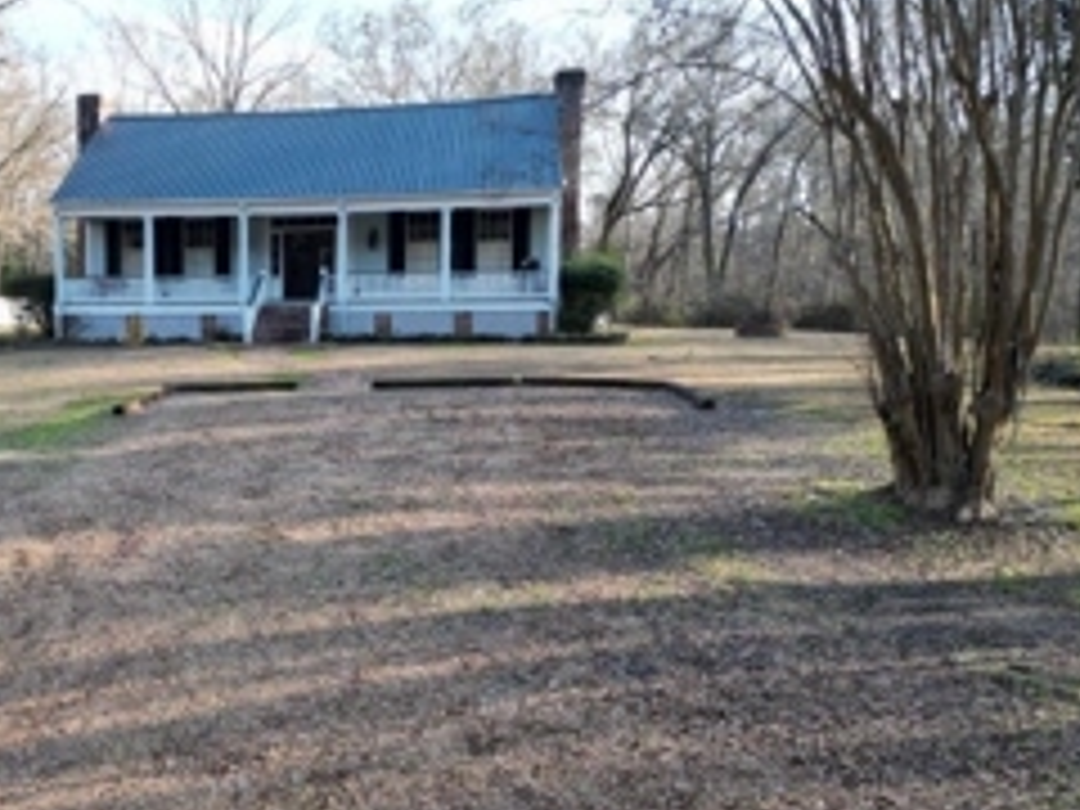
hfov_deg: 44.3
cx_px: 202
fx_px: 1248
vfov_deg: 36.0
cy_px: 387
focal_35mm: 40
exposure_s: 1/640
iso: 140
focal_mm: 6.72
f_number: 1.7
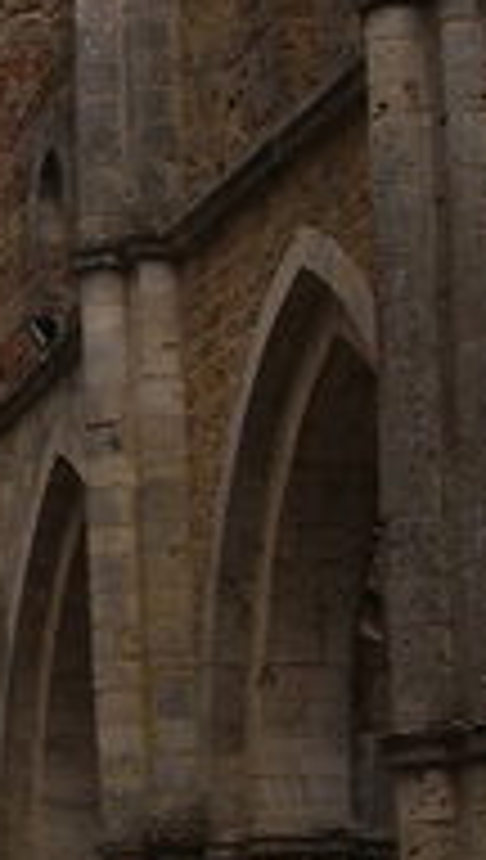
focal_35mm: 173
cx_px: -760
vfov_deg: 12.4
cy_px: 380
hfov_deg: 6.6
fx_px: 3940
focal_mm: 35
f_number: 11
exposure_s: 1/100
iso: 100
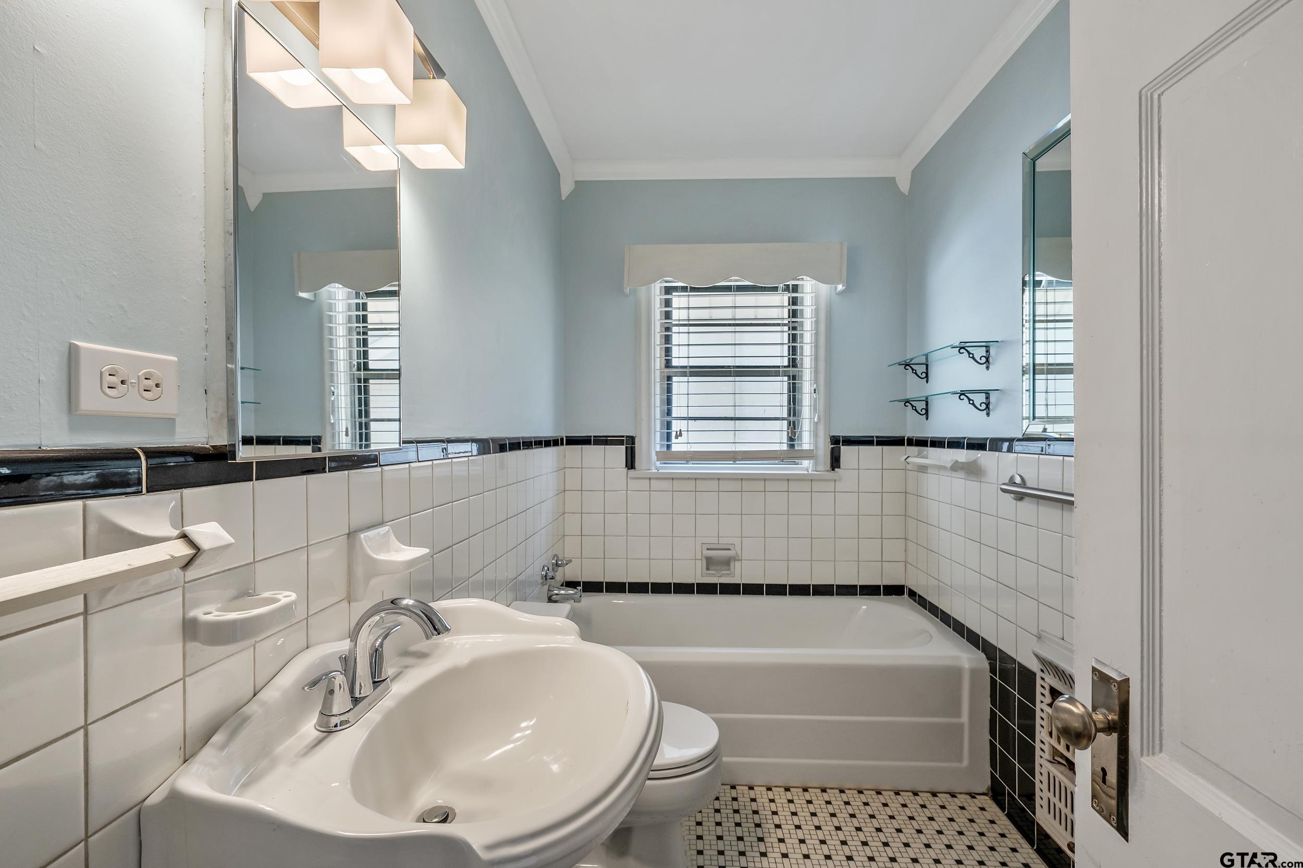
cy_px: 434
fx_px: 579
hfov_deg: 96.7
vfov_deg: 73.7
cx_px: 652
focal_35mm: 16
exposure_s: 1/50
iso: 800
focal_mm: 16
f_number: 8
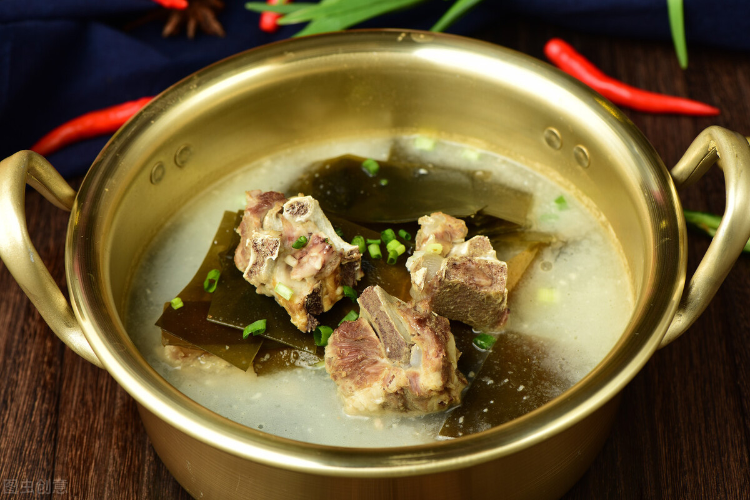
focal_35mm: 105
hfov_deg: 19.4
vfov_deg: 13.1
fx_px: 2188
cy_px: 250
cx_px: 375
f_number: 10
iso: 125
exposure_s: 1/160
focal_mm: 105
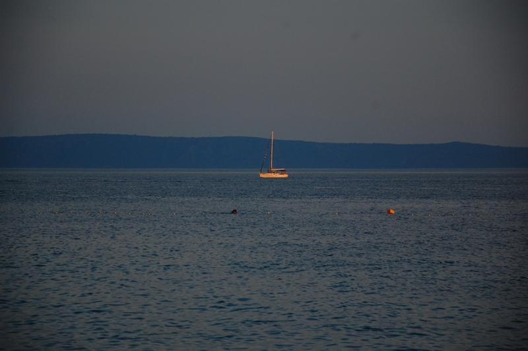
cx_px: 264
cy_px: 176
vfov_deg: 8.7
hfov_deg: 13.1
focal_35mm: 158
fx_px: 2308
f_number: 5.6
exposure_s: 1/500
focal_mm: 105
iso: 400
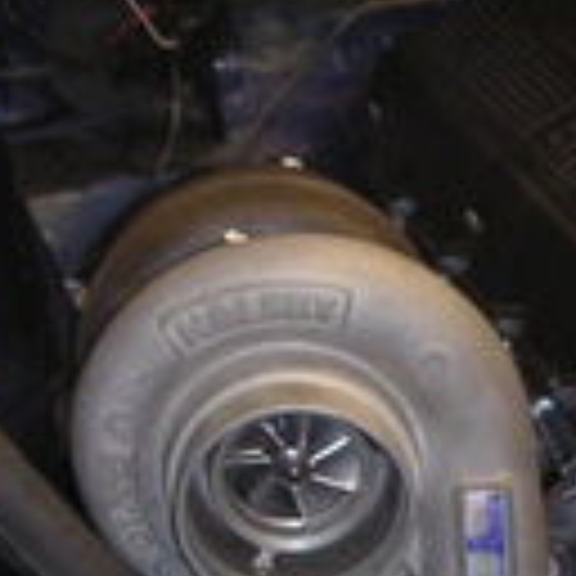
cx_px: 873
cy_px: 648
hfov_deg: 10.4
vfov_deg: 10.6
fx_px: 3069
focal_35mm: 163
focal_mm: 5.7
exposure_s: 1/45
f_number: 2.8
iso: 160
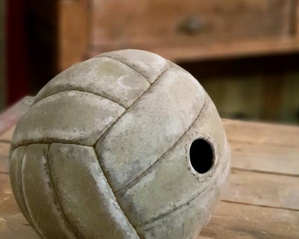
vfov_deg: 16.9
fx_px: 805
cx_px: 111
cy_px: 142
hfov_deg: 21.0
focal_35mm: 91
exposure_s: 1/25
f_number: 2.4
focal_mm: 6
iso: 1250
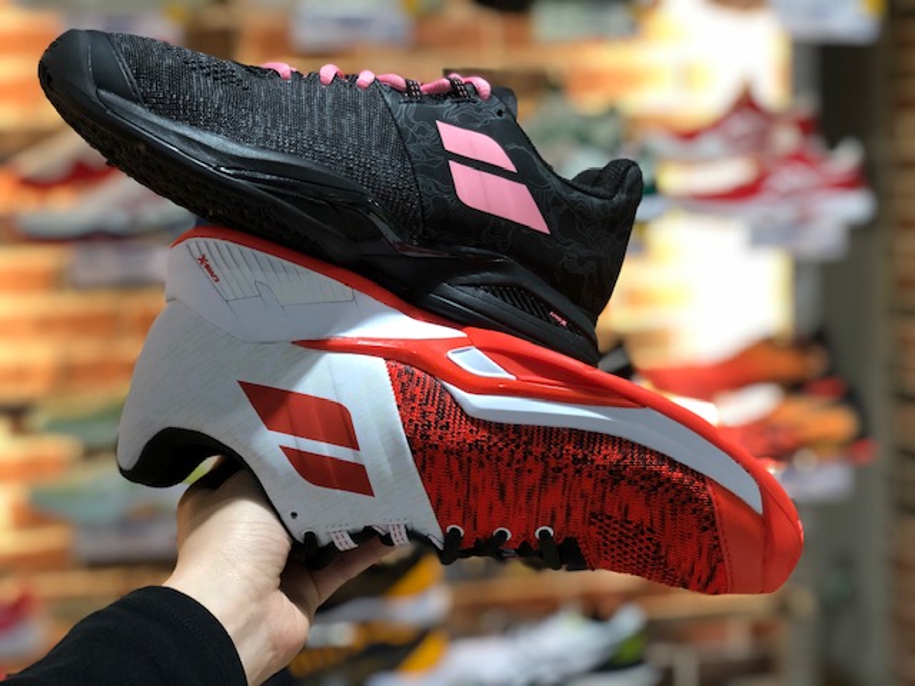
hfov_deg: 36.8
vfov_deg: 28.0
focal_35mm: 52
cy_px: 343
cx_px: 458
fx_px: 1375
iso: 125
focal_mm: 6
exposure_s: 1/33
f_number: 2.4
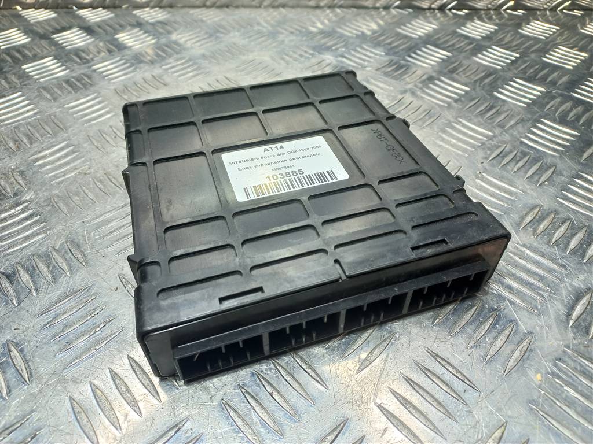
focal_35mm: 25
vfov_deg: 54.9
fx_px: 428
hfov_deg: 69.4
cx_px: 296
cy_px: 222
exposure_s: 1/50
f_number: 1.8
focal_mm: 4.6
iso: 50
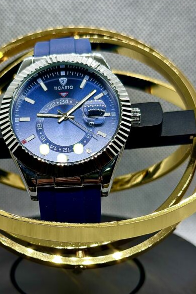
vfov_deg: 29.6
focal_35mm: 68
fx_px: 555
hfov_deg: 20.0
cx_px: 62
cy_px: 177
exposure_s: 1/284
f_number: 1.78
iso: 80
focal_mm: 6.86
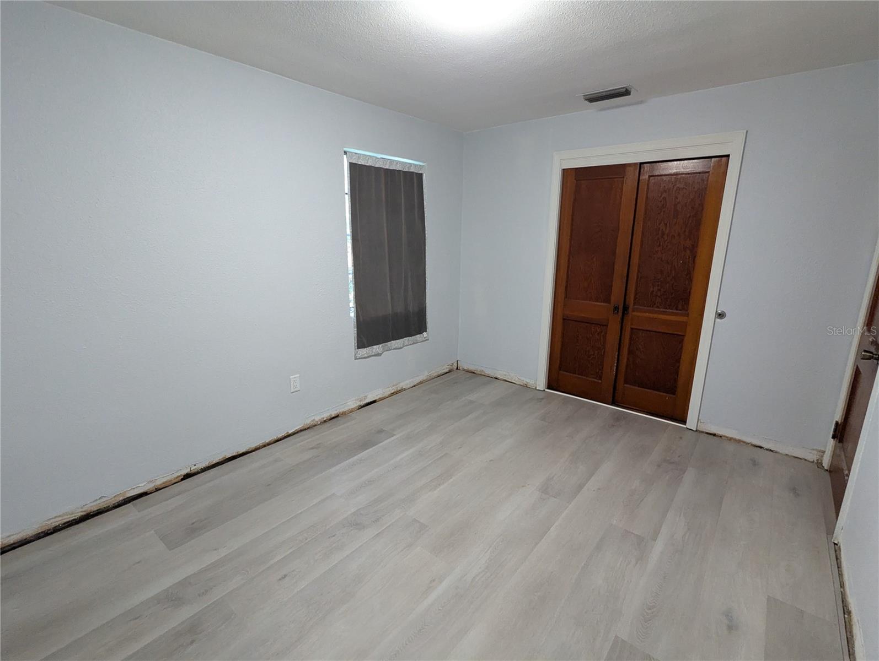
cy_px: 330
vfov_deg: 78.2
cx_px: 440
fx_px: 407
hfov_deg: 94.4
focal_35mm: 16
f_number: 2.2
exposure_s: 1/48.9
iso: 489
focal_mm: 2.35
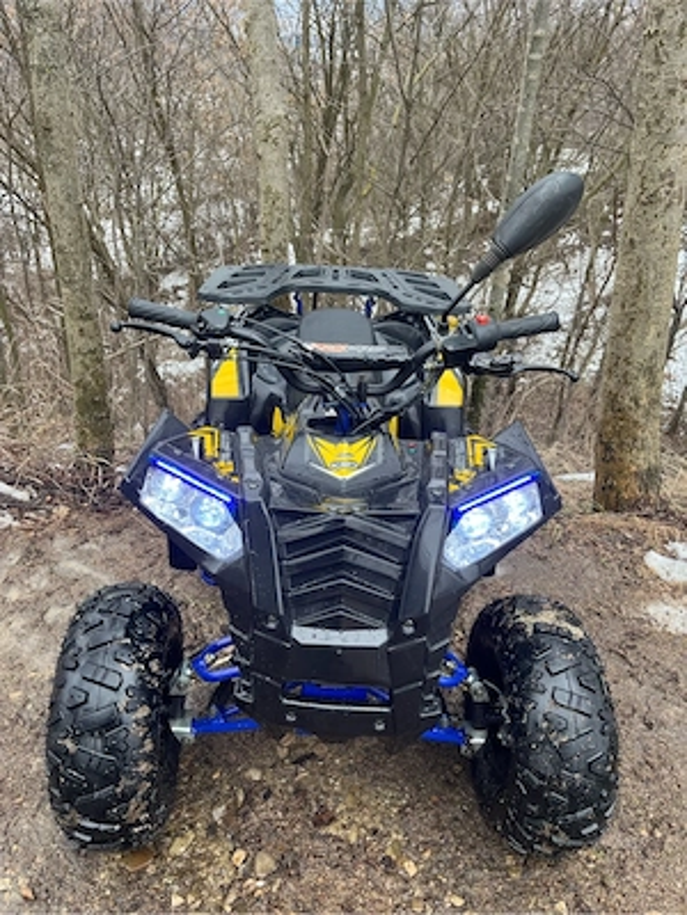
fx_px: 688
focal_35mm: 26
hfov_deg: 53.1
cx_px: 344
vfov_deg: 67.3
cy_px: 458
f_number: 1.6
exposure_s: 1/138
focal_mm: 5.1
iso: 32
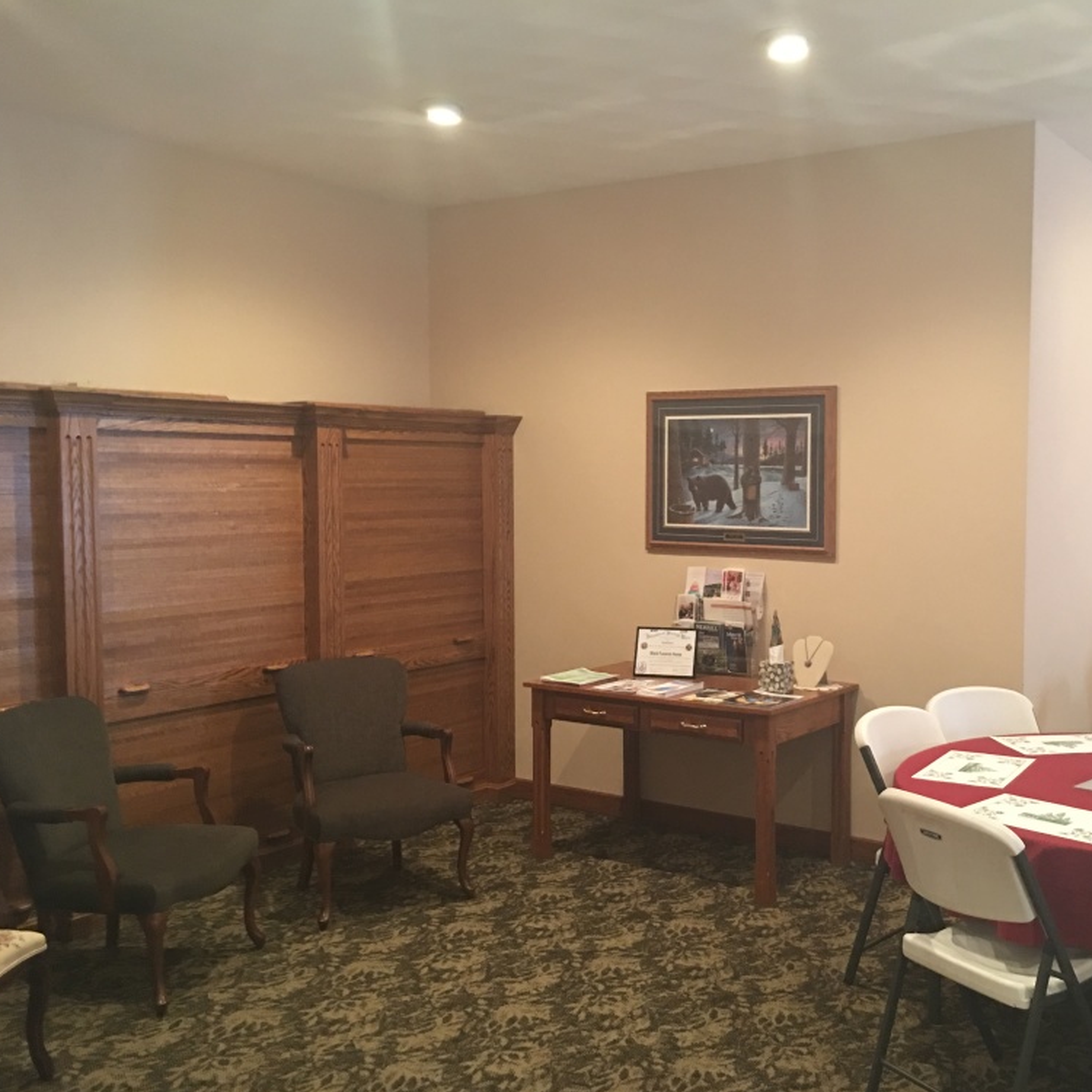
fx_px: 1249
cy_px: 553
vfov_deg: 47.2
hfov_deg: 46.5
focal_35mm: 35
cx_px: 725
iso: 64
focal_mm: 4.15
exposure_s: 1/4
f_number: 2.2
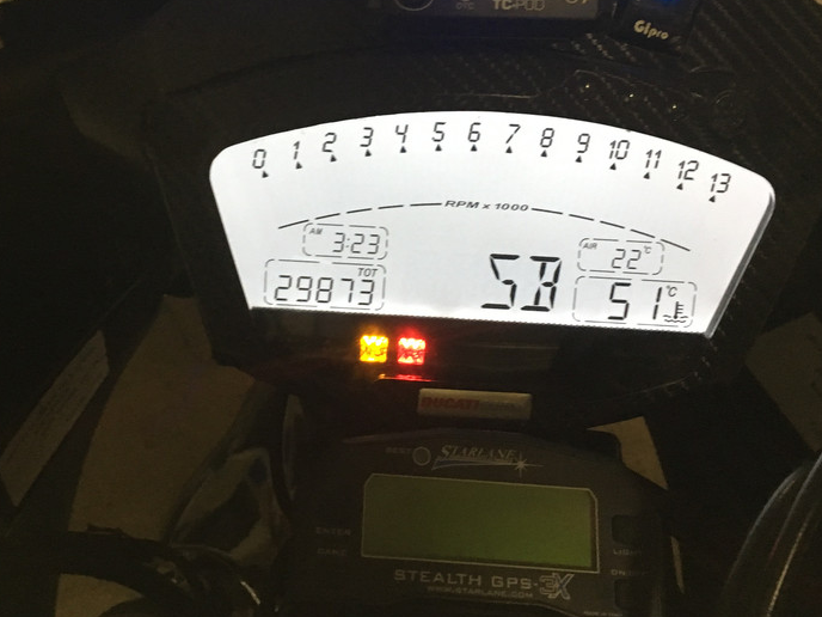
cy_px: 173
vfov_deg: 31.7
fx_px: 1069
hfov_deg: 41.9
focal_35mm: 45
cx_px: 333
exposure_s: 1/25
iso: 200
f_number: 2.2
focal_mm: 4.15
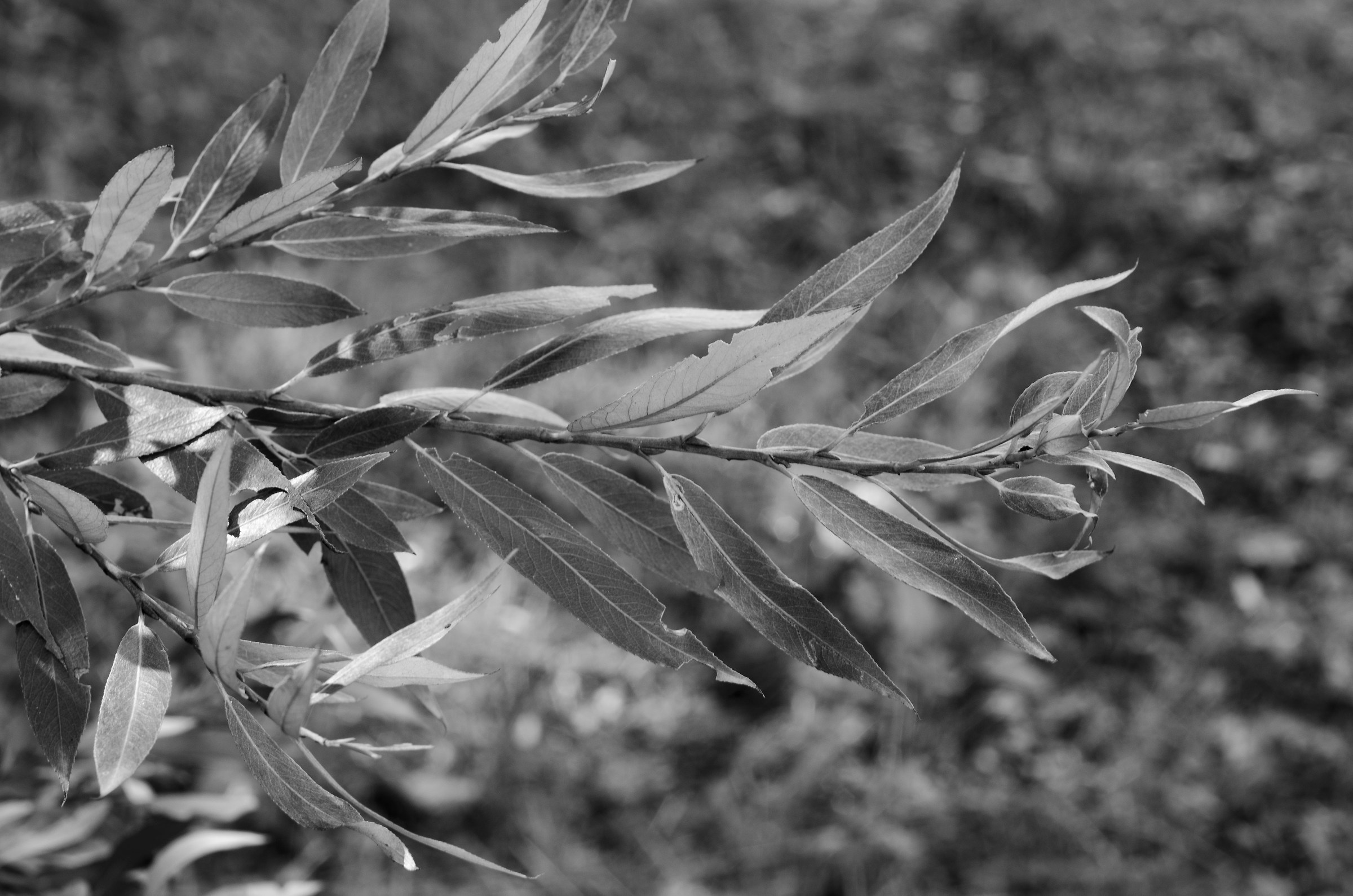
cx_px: 676
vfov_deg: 18.1
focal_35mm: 75
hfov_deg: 27.0
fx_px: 2813
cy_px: 448
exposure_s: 1/25
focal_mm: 50
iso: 100
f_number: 7.1
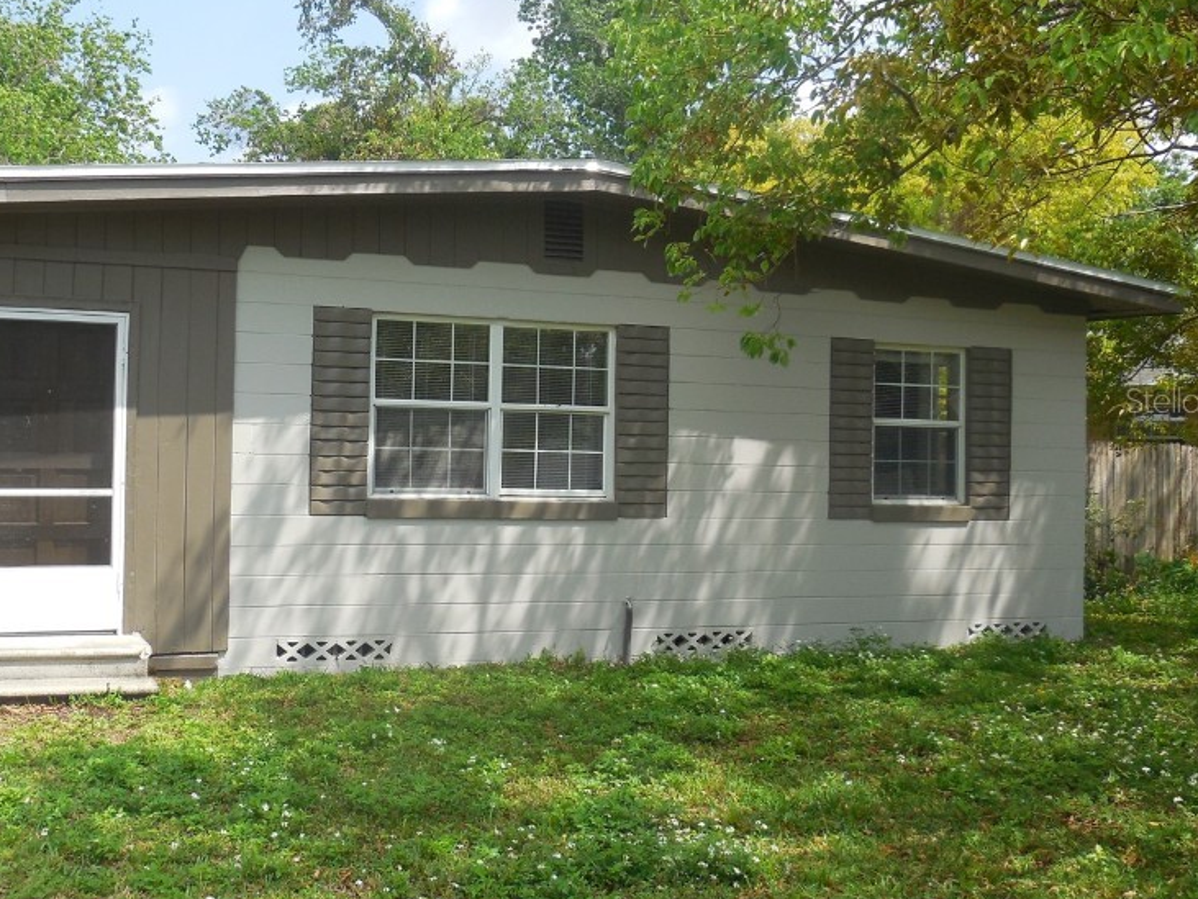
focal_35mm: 42
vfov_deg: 34.3
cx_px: 441
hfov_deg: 44.4
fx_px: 1454
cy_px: 400
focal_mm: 5.3
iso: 125
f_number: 3.2
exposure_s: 1/800
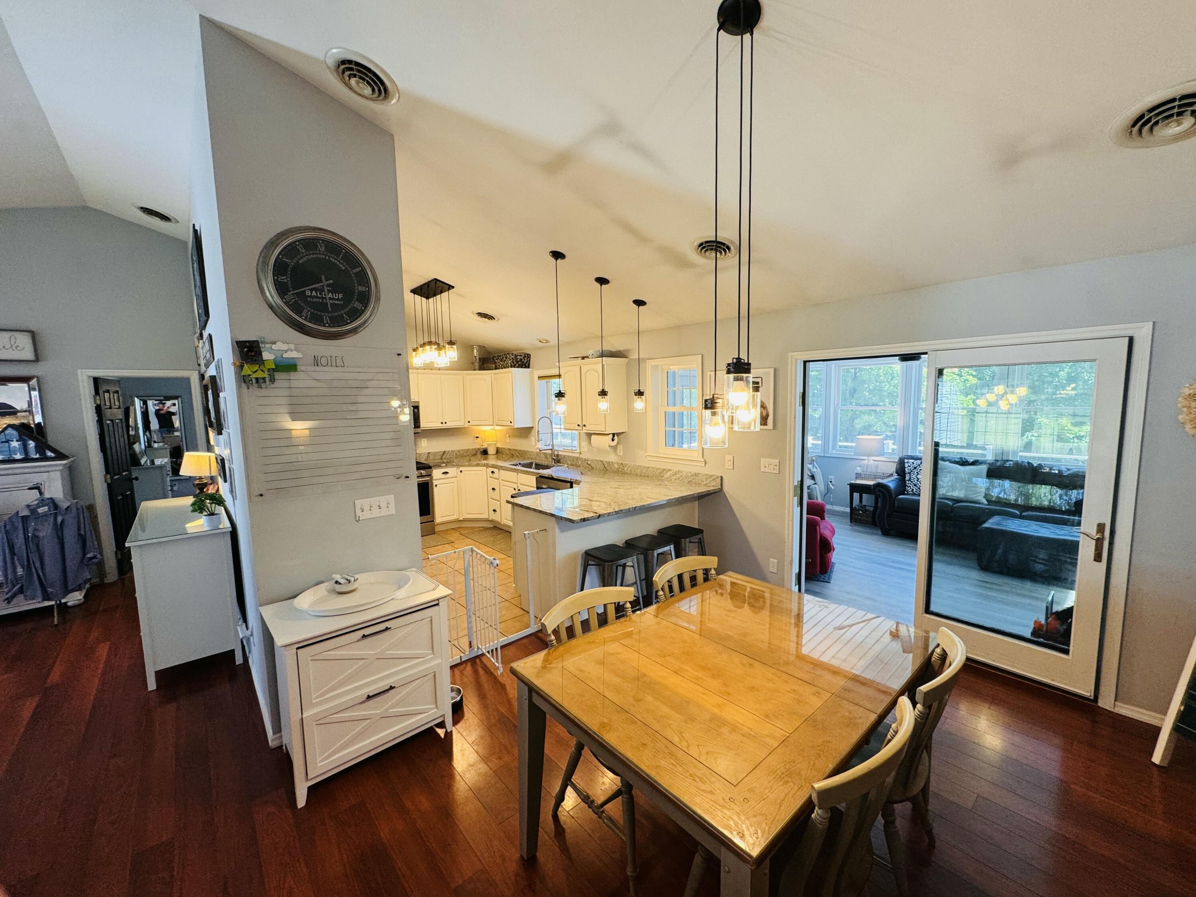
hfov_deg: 102.1
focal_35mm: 14
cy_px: 448
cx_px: 598
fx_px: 484
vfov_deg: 85.7
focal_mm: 2.22
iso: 125
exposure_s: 1/120
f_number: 2.2
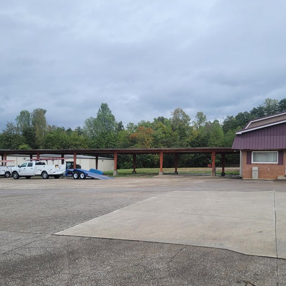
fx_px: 327
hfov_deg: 47.2
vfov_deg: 47.0
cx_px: 157
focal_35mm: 35
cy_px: 171
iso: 16
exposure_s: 1/328
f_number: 1.8
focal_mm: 6.7
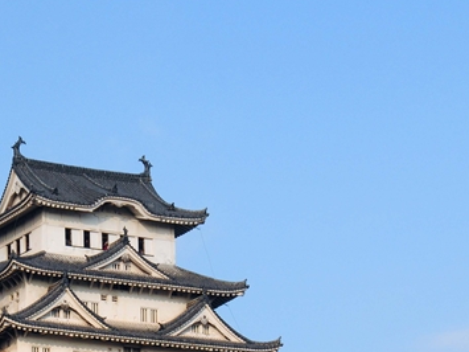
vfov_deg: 1.7
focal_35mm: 877
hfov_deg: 2.3
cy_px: 499
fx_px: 11878
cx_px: 129
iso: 400
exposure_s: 1/400
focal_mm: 270
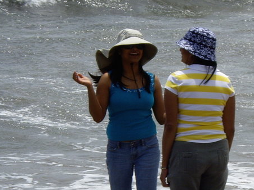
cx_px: 166
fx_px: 1900
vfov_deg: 5.7
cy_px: 155
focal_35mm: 259
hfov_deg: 7.6
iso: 50
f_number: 8.3
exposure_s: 1/200
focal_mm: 18.6
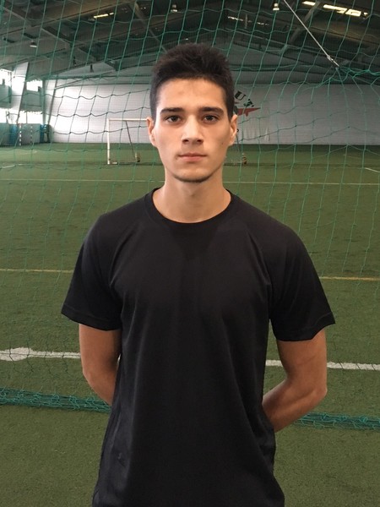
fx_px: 424
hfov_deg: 48.2
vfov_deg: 61.7
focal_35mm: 29
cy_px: 254
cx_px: 190
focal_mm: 4.15
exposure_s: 1/17
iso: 250
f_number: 2.2
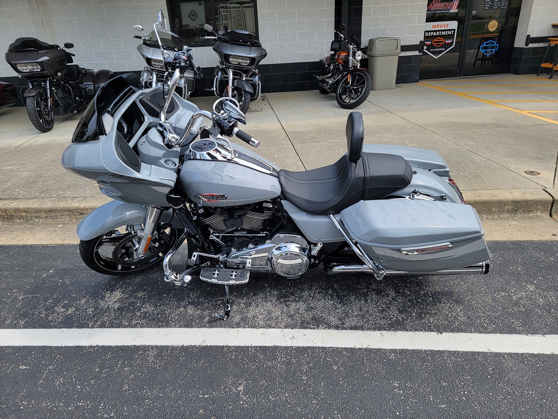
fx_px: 387
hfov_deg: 71.6
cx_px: 279
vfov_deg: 56.8
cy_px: 210
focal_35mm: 24
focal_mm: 6.7
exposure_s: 1/492
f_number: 1.8
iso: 16
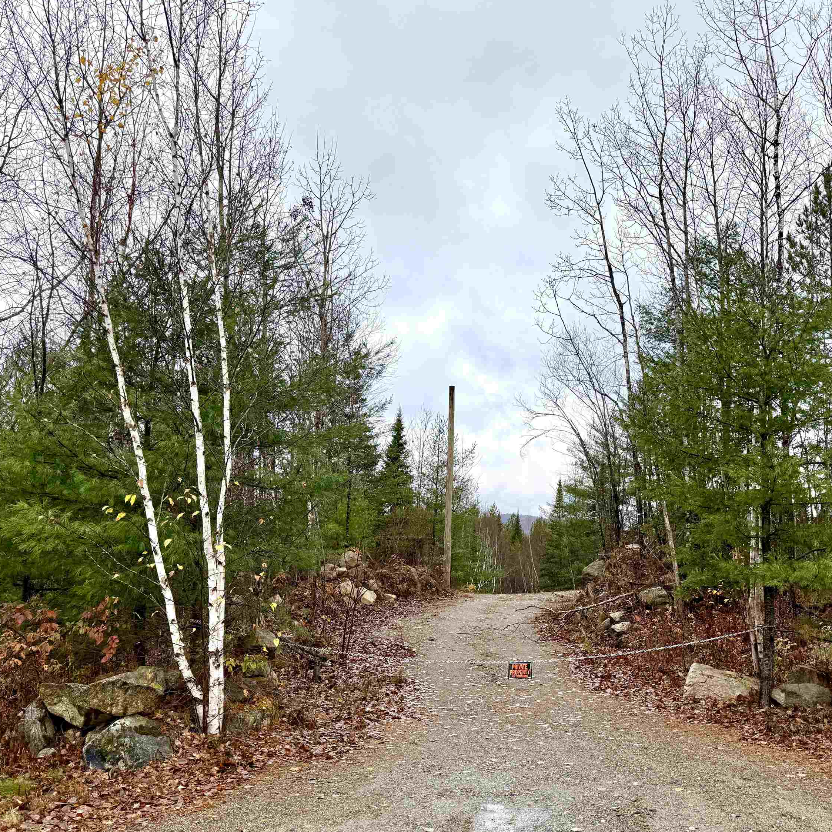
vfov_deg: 55.6
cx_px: 516
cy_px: 423
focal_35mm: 29
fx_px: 789
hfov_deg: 55.0
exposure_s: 1/1314
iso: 80
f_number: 1.78
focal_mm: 6.76
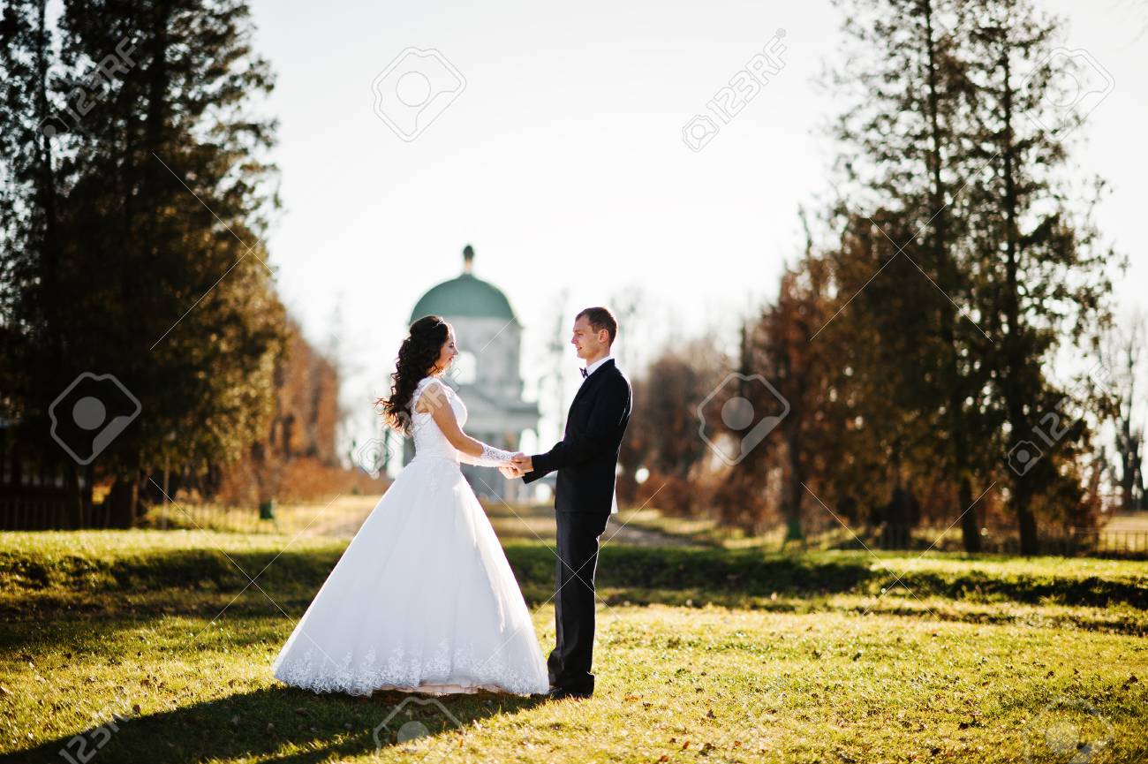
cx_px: 574
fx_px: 2709
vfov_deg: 16.1
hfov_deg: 23.9
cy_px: 382
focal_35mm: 85
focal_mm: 85
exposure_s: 1/8000
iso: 200
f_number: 1.4
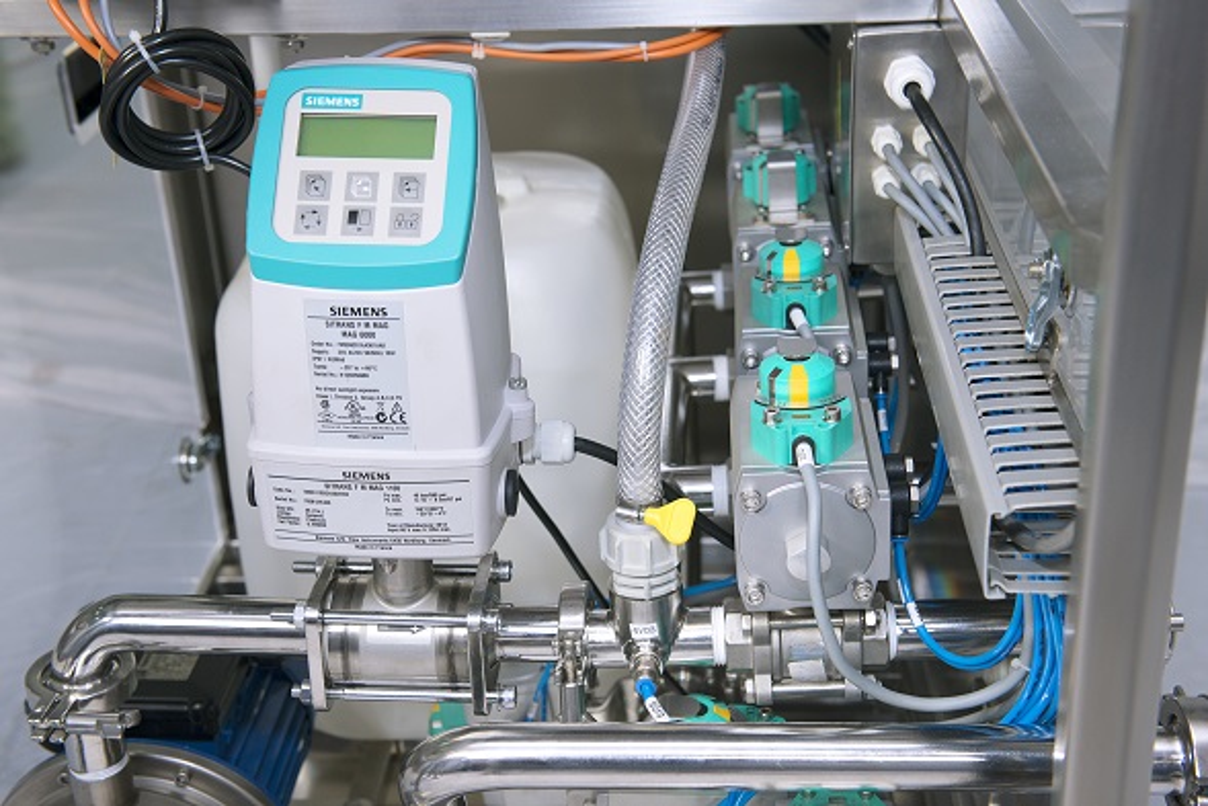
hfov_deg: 39.6
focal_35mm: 50
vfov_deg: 27.0
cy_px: 403
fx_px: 1678
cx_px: 604
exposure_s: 1/40
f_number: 6.3
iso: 640
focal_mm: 50
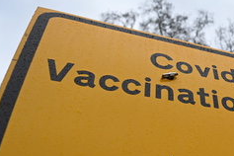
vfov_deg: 23.0
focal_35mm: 59
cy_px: 75
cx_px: 283
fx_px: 383
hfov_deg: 29.1
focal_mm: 20
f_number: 2.8
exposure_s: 1/2000
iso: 500
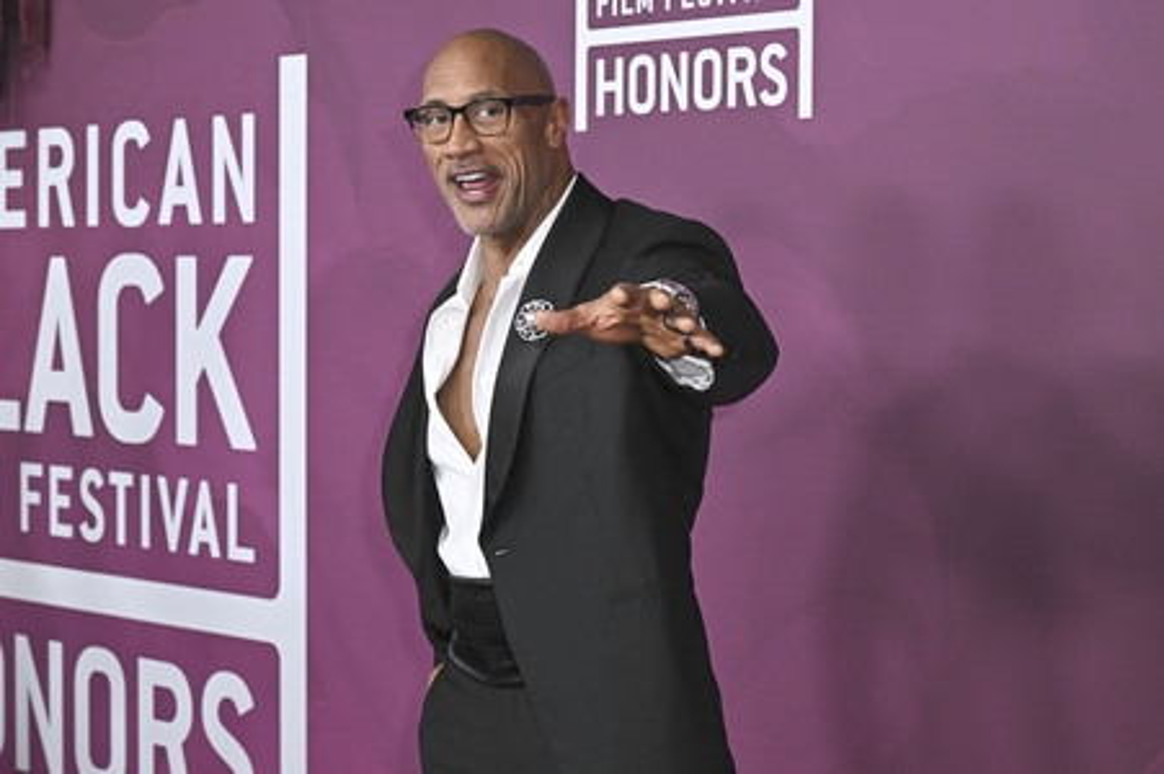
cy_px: 387
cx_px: 582
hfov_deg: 34.0
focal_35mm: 59
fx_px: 1906
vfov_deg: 23.0
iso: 2500
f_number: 5.6
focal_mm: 59
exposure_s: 1/320
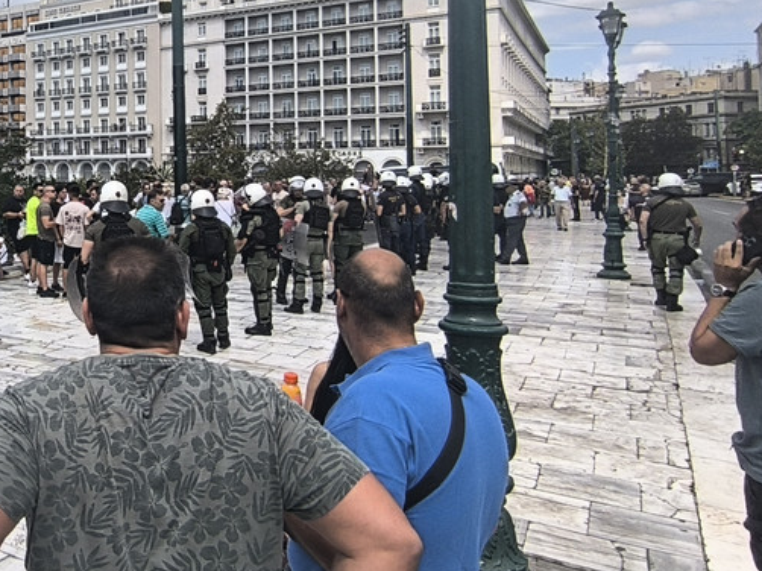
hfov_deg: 46.4
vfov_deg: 40.9
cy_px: 166
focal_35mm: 34
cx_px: 24
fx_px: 748
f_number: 2.2
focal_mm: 1.65
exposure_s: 1/2025
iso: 50
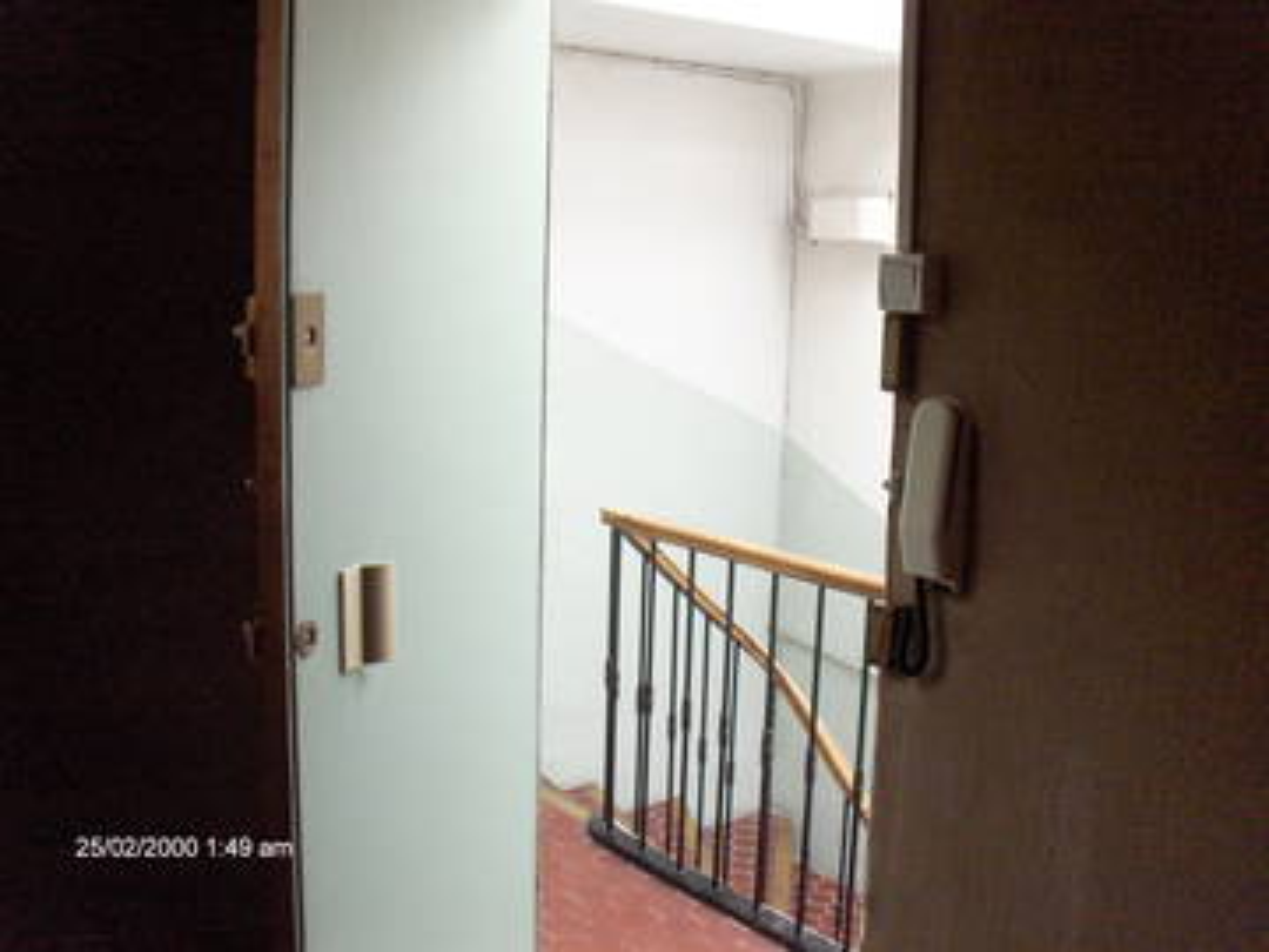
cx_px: 634
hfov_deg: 63.4
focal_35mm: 28
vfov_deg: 49.7
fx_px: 1026
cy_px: 476
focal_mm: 5.8
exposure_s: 1/143
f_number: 2.8
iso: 100
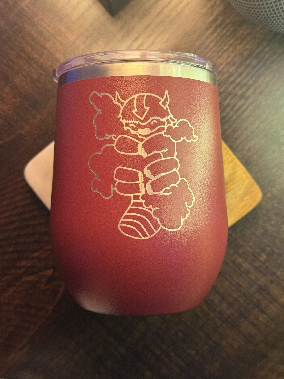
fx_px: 525
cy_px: 190
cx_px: 142
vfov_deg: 39.7
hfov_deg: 30.3
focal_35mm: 48
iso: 320
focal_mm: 6.76
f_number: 1.78
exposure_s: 1/40
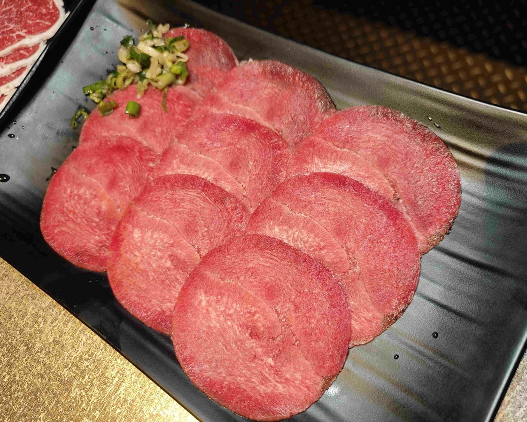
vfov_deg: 58.8
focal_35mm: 24
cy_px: 211
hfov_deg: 70.2
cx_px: 276
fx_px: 374
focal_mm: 8.72
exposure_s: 1/60
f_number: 2
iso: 320
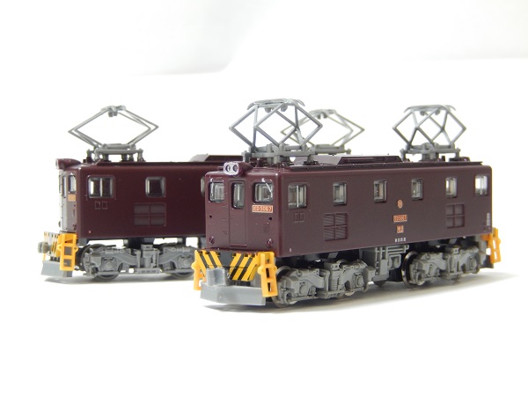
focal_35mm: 85
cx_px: 264
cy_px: 198
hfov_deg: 23.0
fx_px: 1297
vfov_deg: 17.4
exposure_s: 1/1.6
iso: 200
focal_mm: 15.2
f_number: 5.1
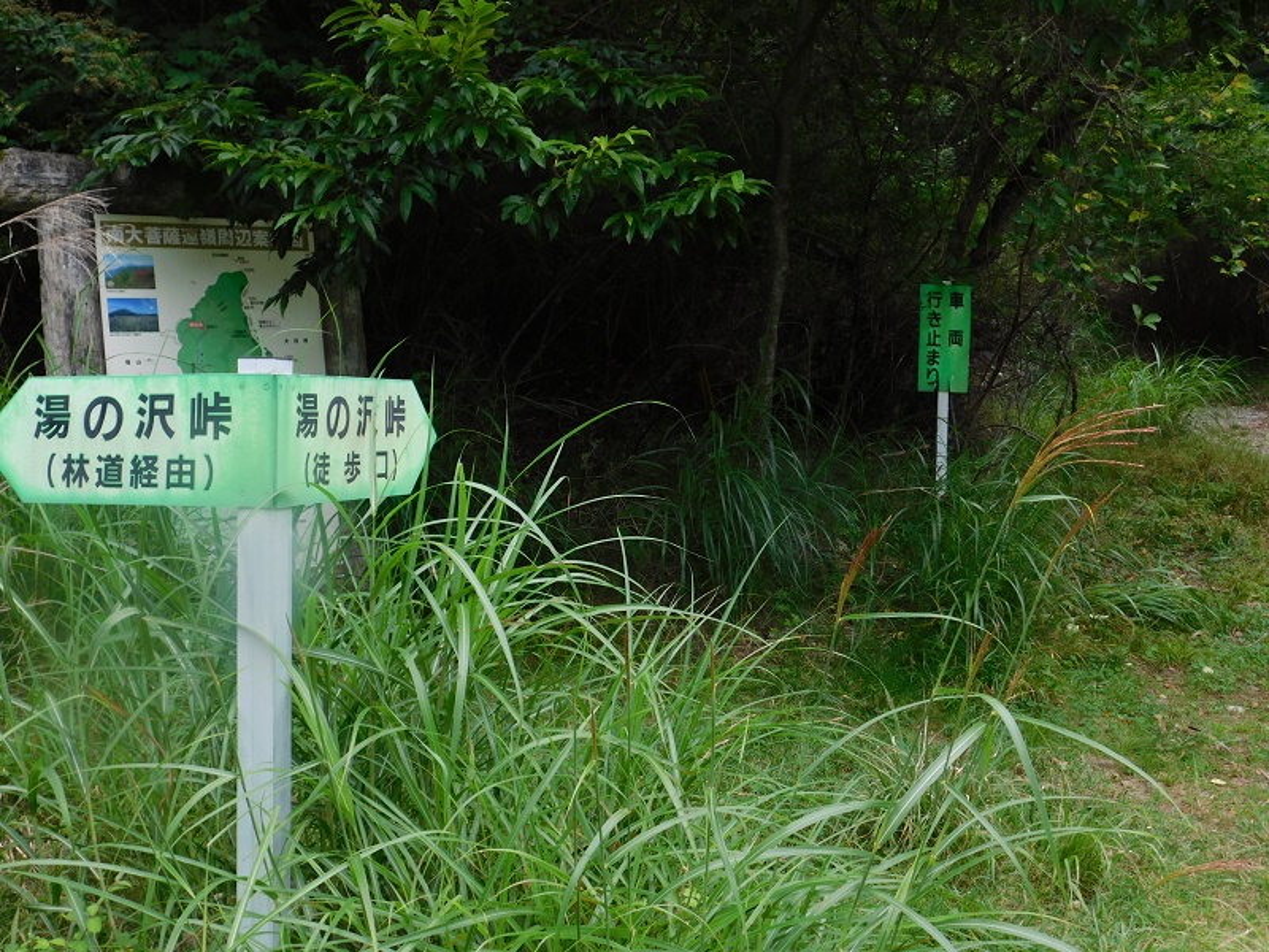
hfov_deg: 46.8
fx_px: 1466
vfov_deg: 36.0
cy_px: 476
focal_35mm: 40
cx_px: 634
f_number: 3.6
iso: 125
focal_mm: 7.1
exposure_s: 1/50
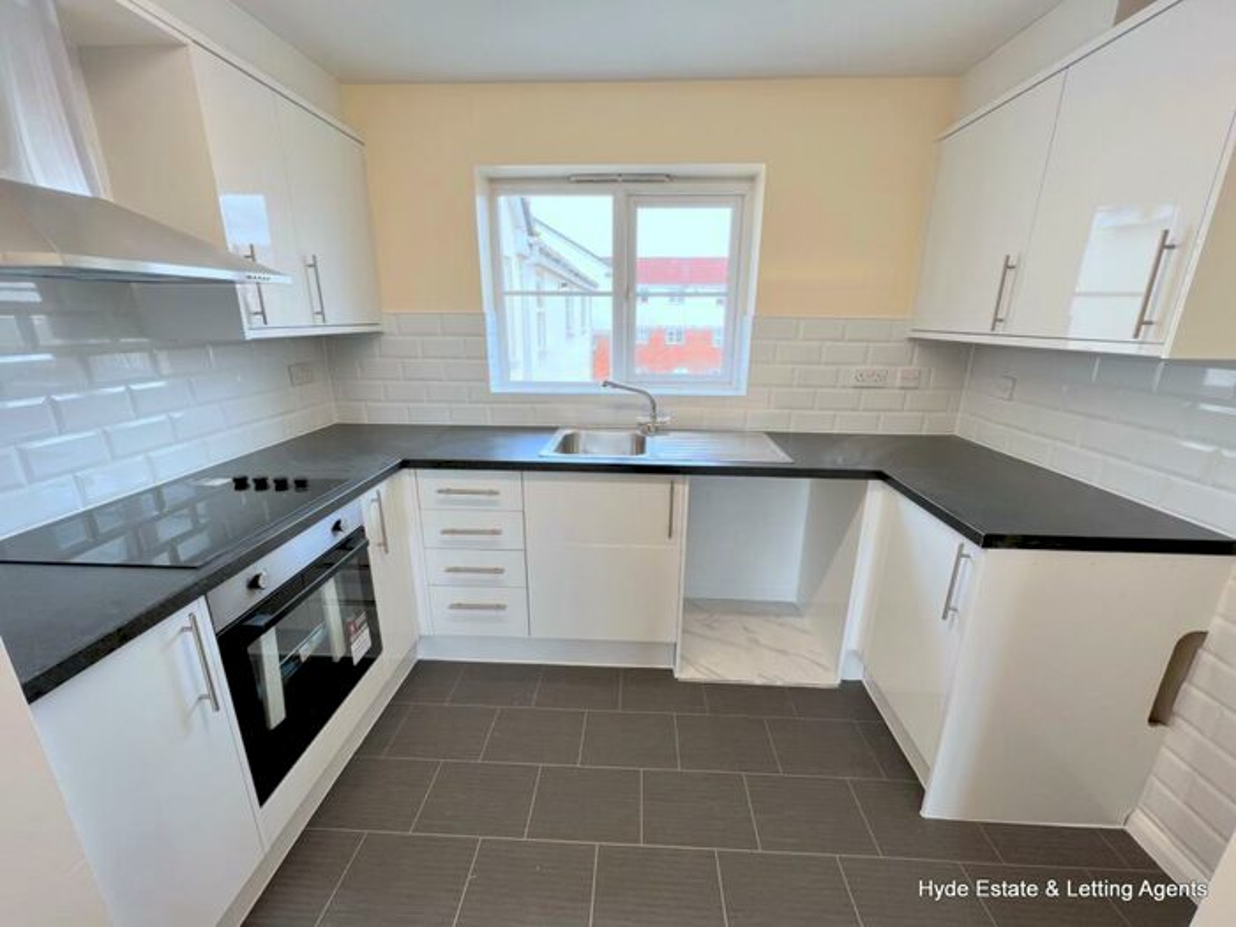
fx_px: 464
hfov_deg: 106.2
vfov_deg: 89.9
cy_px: 464
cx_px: 618
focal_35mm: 13
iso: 32
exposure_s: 1/99
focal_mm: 1.57
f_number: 1.8
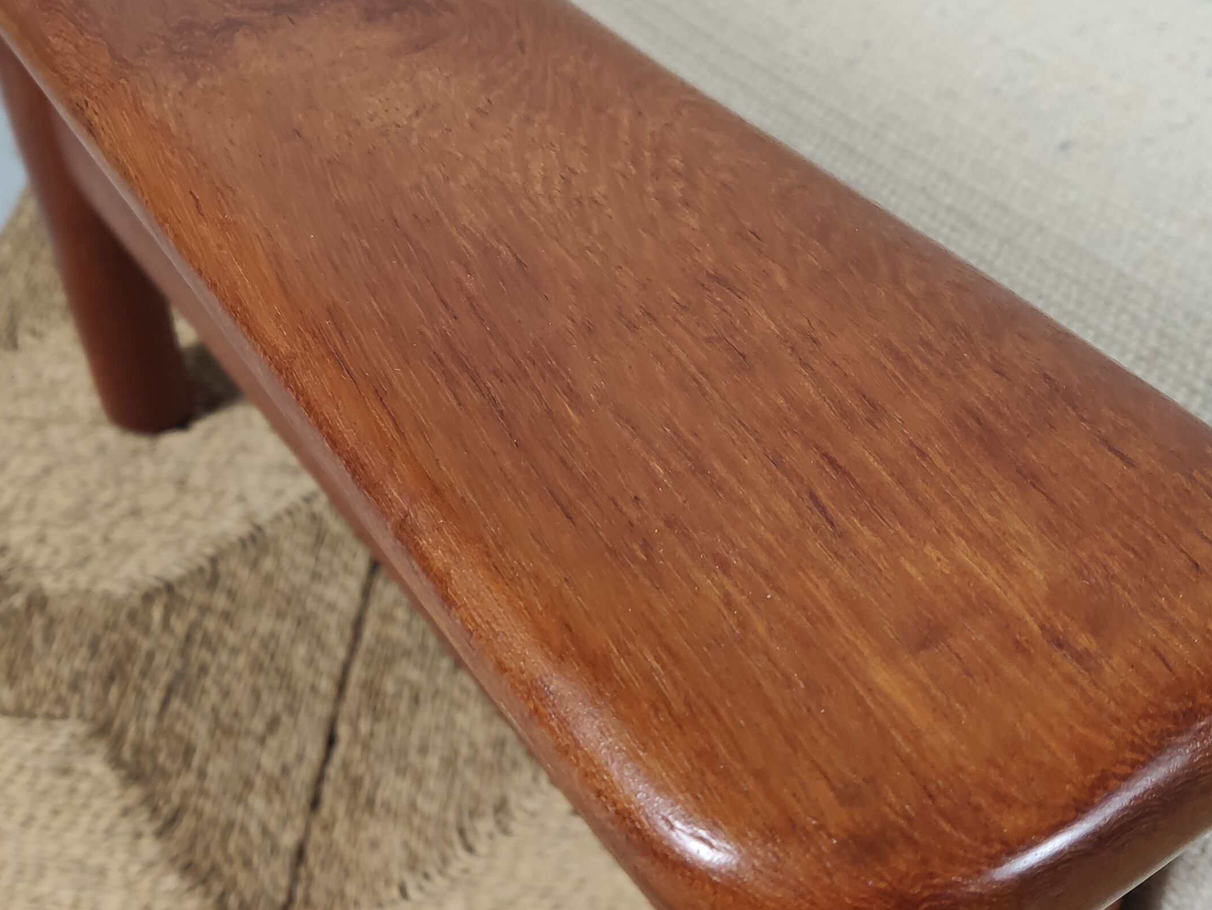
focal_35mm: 49
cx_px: 496
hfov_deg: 38.8
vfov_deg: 29.3
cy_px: 237
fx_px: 1716
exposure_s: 1/100
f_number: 1.75
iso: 221
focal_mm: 4.75
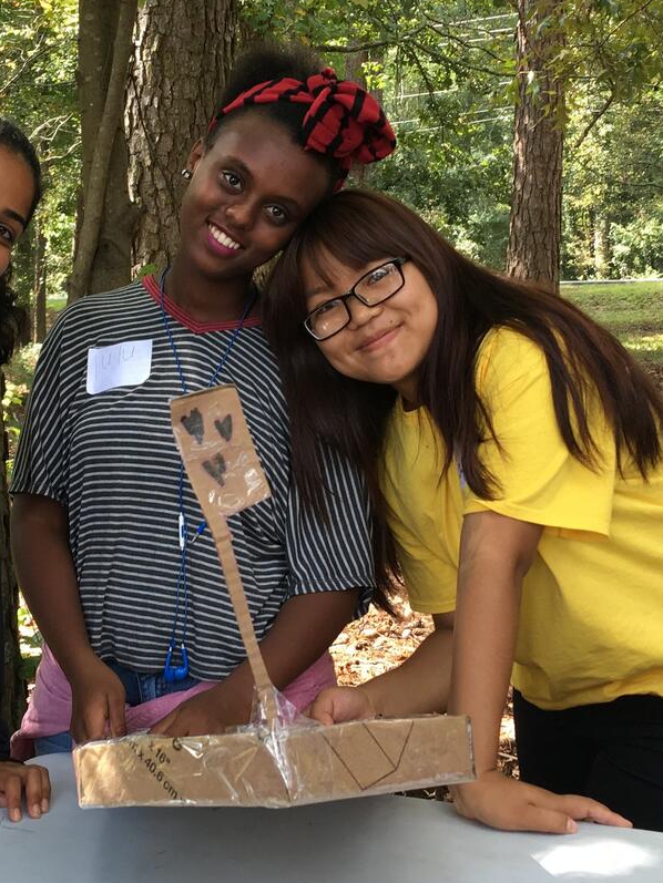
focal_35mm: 45
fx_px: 1149
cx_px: 262
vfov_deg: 41.9
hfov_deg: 32.1
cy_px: 358
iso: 32
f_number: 2.2
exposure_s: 1/120
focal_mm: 4.15
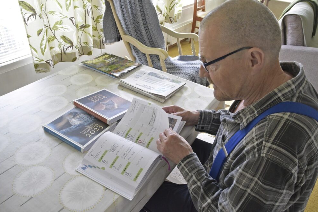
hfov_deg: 60.3
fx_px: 274
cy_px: 103
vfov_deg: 42.3
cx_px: 162
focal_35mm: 31
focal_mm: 20
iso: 3200
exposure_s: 1/125
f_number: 5.6
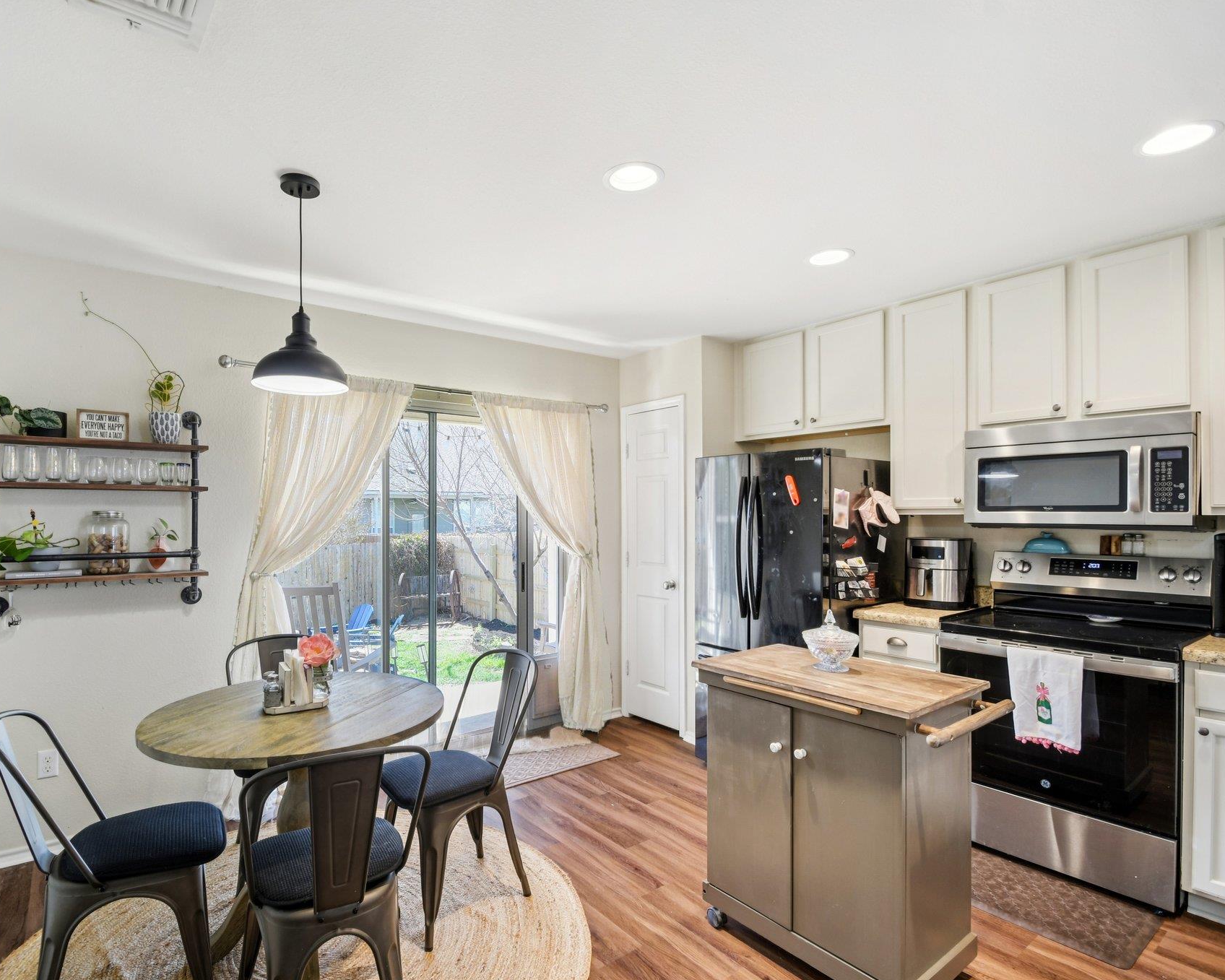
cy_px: 491
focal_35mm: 17
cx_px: 556
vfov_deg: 77.0
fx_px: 616
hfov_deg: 89.4
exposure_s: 1/13
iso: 400
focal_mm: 10
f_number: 8
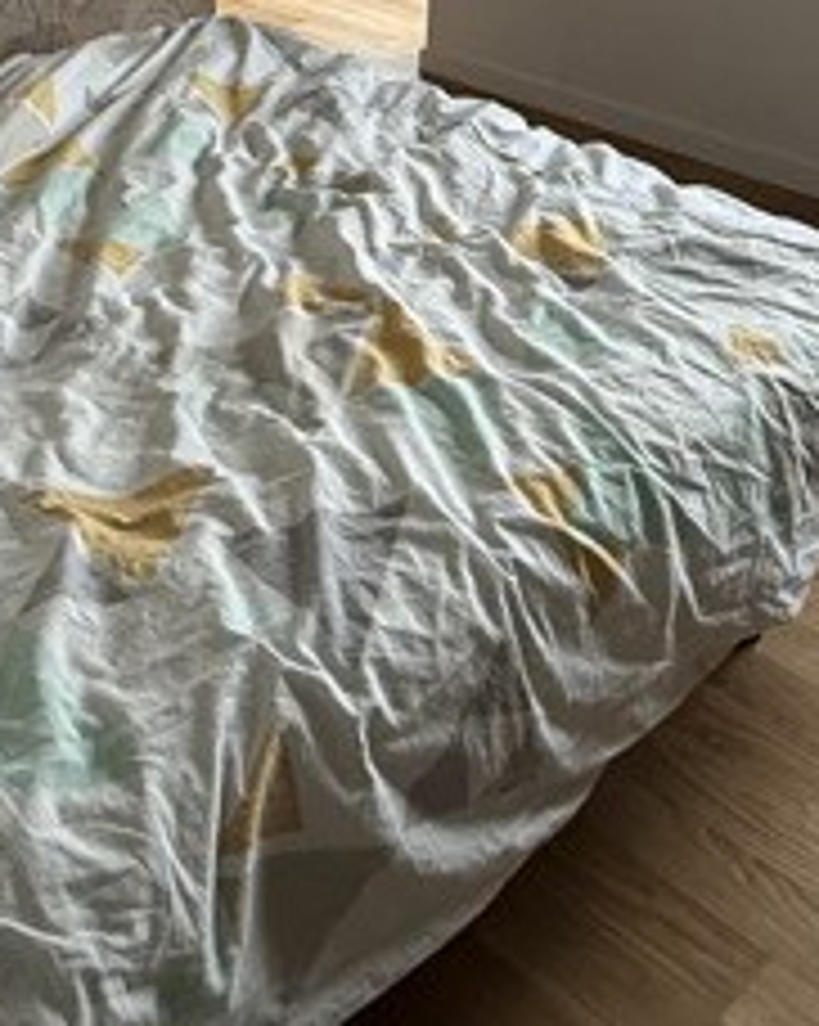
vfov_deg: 32.2
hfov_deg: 31.4
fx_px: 1456
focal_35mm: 48
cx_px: 405
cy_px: -207
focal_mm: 2.22
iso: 400
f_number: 2.2
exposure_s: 1/100
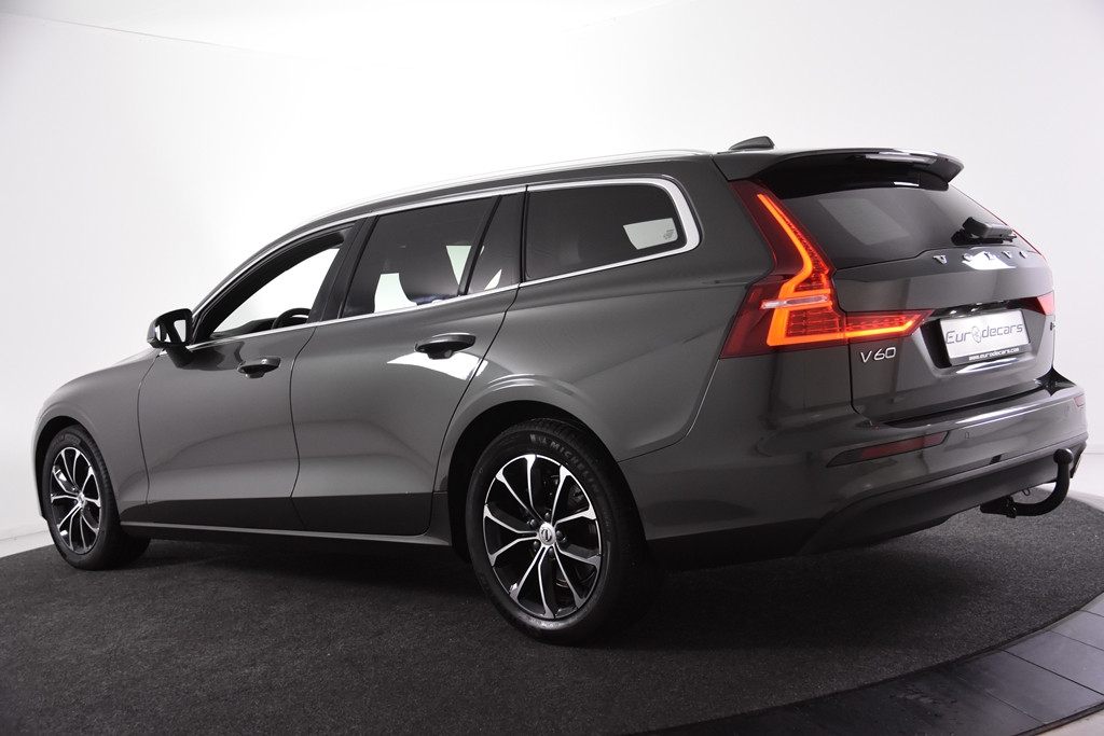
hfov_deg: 46.4
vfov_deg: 31.9
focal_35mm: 42
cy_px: 368
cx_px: 552
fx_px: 1288
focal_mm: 28
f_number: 4.5
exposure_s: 1/80
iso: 1600
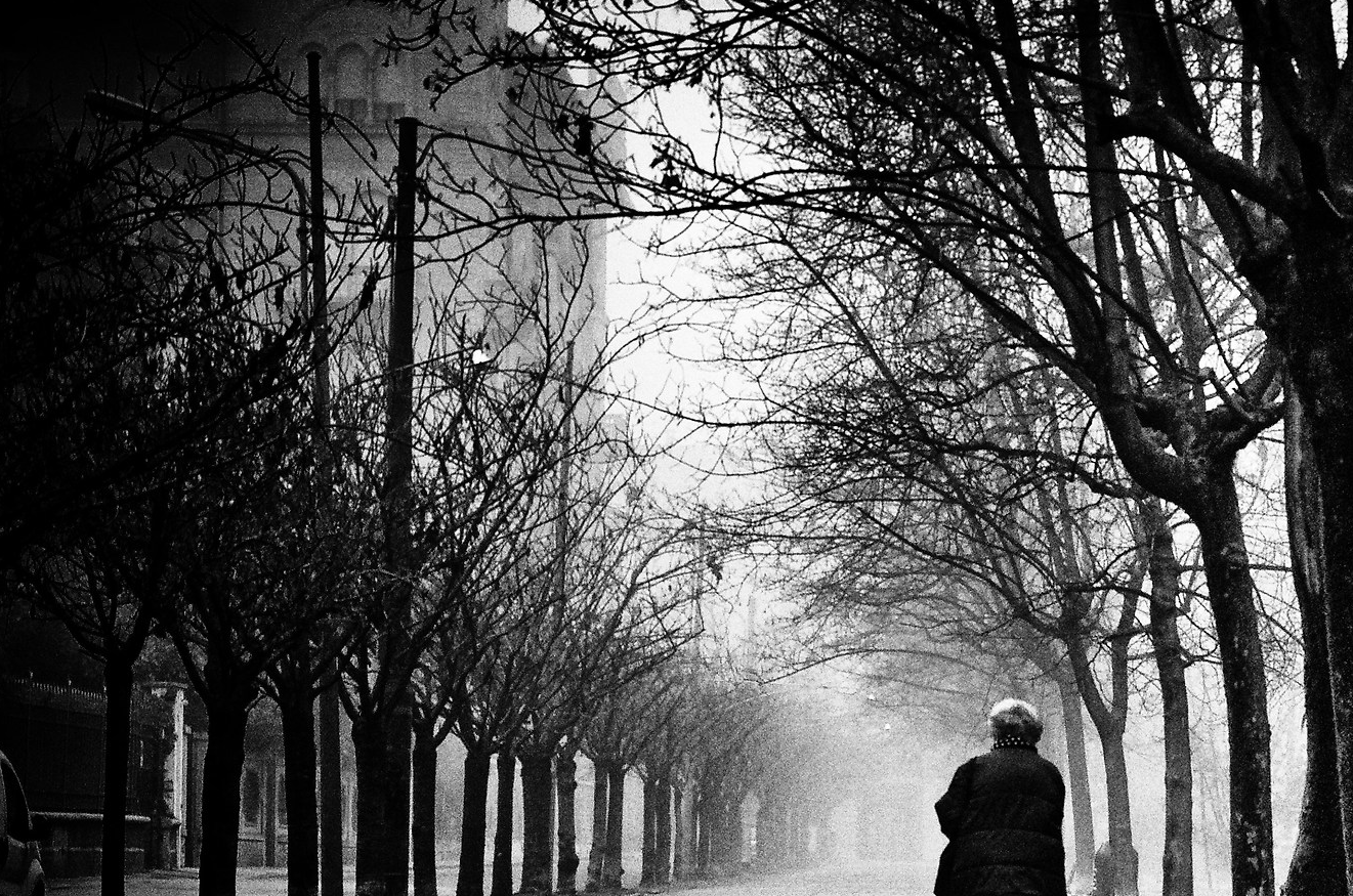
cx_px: 1053
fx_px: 4088
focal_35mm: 109
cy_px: 661
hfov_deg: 18.6
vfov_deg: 12.5
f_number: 8
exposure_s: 1/250
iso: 1600
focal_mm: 40
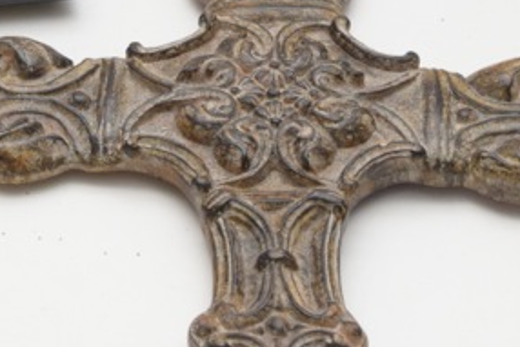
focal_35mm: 189
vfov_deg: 7.3
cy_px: 95
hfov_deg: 10.9
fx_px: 2731
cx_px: 178
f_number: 4.8
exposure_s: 1/60
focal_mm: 36
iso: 800
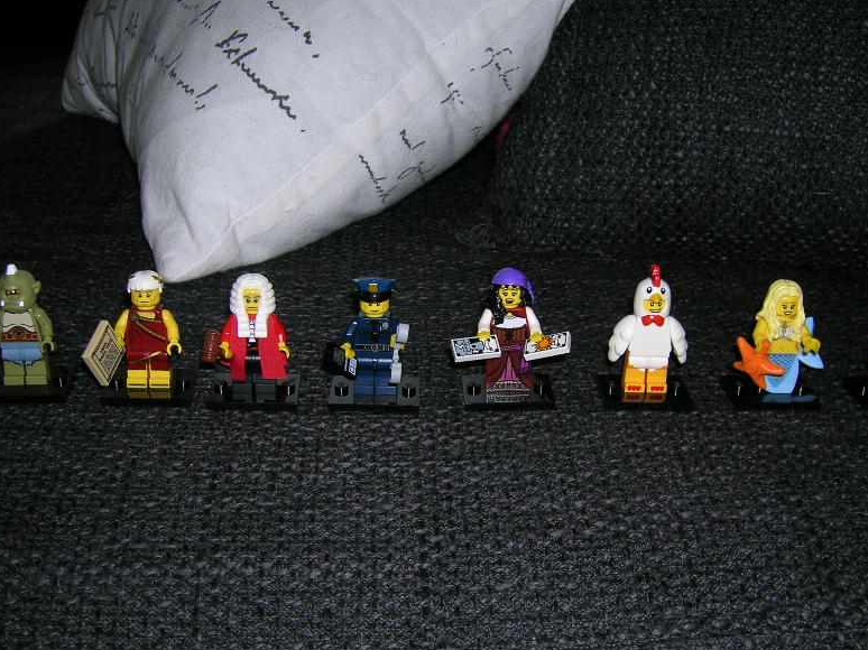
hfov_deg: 42.0
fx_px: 1128
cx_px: 472
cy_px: 315
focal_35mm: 45
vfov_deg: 32.2
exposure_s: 1/60.1
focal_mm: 5.7
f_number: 2.9
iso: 50
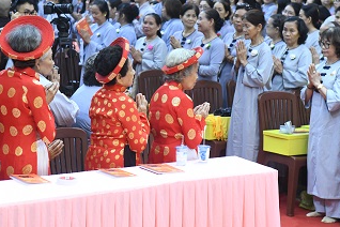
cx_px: 119
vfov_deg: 12.4
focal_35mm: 110
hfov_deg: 18.5
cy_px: 51
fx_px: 1039
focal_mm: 70
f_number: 4
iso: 6400
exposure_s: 1/80
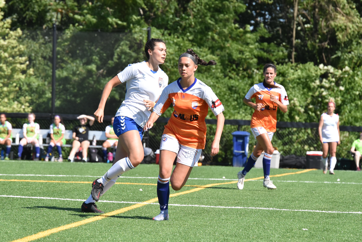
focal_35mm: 300
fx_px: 3017
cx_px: 181
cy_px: 121
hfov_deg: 6.9
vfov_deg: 4.6
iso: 1000
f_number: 8
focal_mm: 200
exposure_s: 1/2000
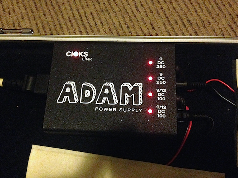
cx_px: 111
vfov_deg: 38.7
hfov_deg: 50.1
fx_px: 254
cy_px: 86
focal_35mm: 37
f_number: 2.4
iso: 800
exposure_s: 1/15
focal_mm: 4.12
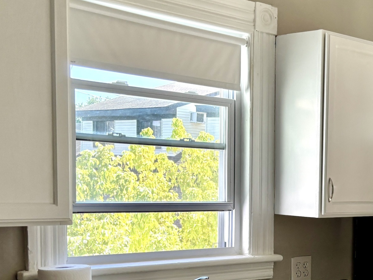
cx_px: 414
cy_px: 252
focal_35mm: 68
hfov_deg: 26.3
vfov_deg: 21.1
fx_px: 733
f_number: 1.6
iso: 50
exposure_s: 1/284
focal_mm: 5.96
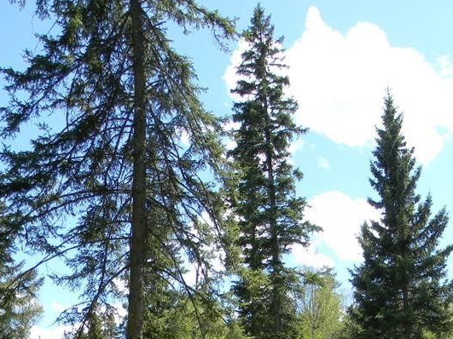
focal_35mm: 54
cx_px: 398
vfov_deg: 25.9
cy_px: 321
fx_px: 707
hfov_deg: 33.8
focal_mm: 5
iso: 80
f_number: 3.5
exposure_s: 1/425
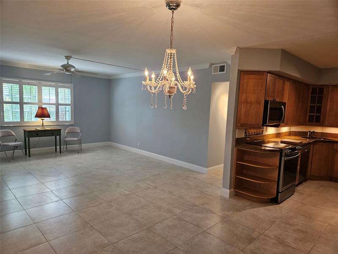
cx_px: 169
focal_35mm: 23
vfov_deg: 58.9
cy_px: 127
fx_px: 225
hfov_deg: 73.9
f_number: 1.8
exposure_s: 1/120
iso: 320
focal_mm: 5.4
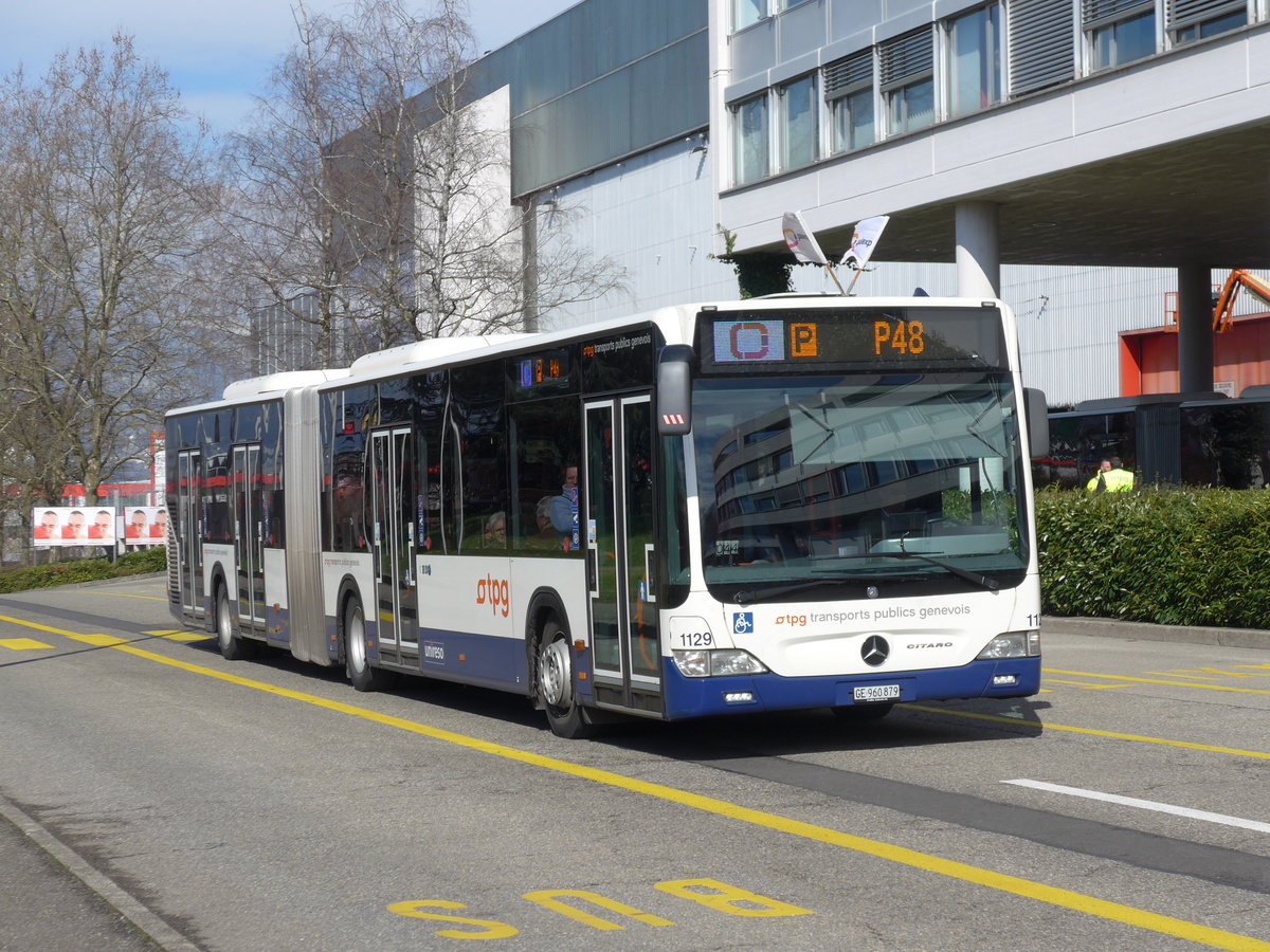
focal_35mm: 80
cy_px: 476
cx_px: 635
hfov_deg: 24.4
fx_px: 2935
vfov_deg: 18.4
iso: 80
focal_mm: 16
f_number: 4.4
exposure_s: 1/800
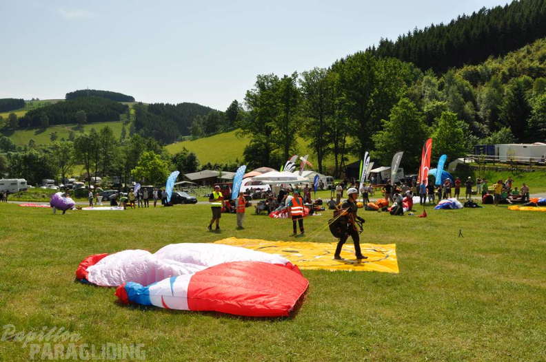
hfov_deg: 59.6
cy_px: 181
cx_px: 273
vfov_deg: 41.6
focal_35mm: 32
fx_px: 477
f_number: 14
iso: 200
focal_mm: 21
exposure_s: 1/200
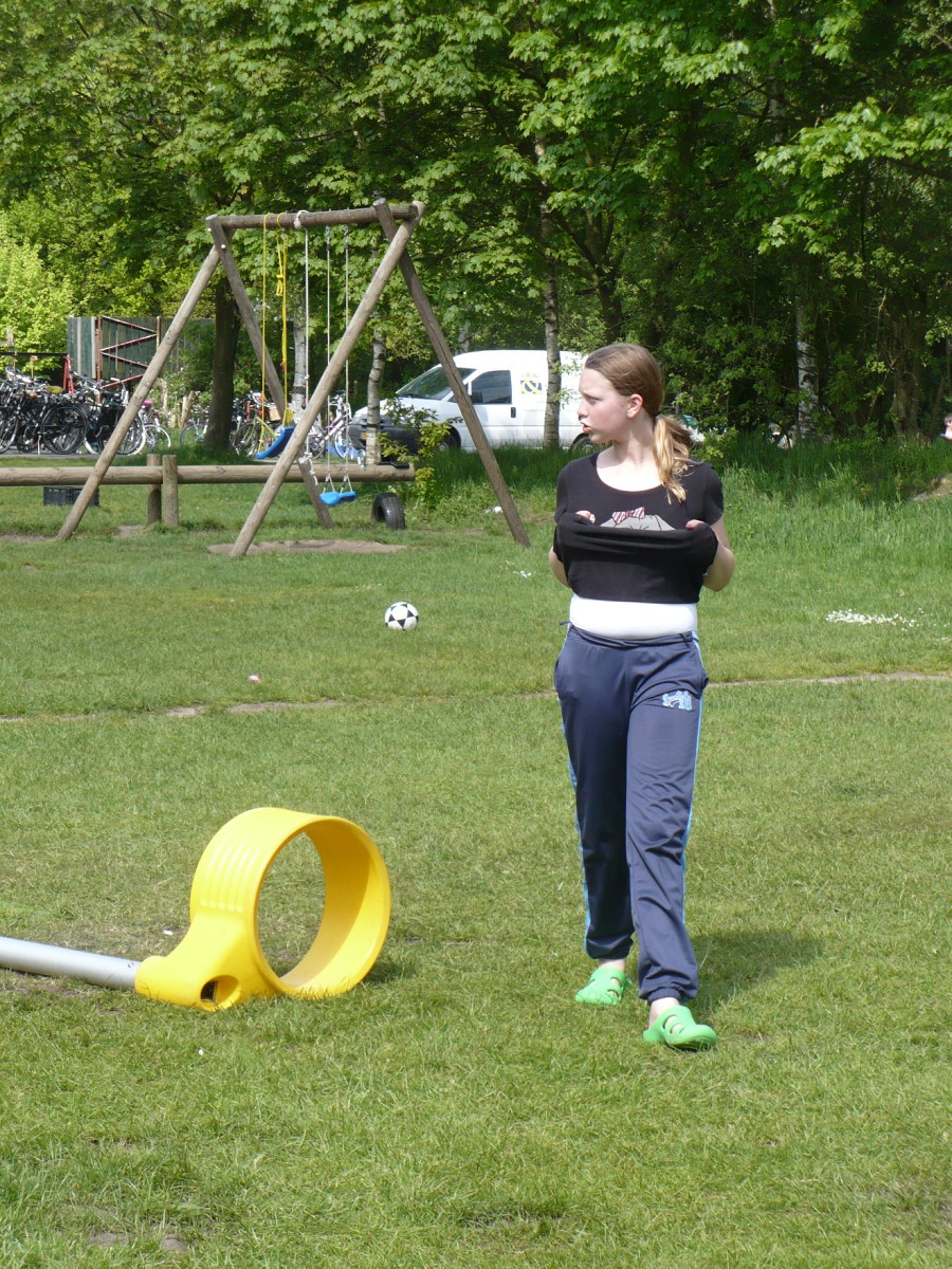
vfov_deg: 18.9
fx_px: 3814
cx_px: 476
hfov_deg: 14.2
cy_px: 634
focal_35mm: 104
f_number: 3.5
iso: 100
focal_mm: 17.2
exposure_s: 1/500
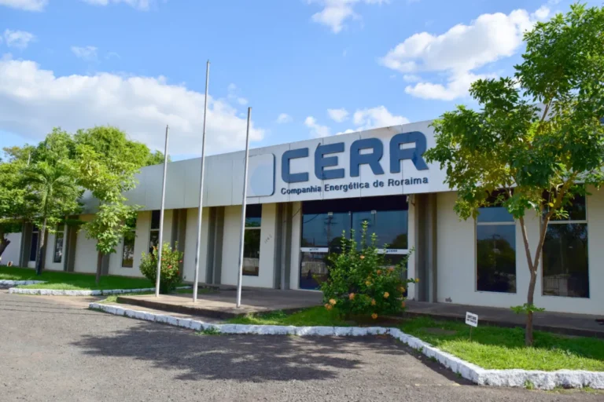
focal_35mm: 27
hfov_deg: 67.4
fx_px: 453
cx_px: 302
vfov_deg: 47.9
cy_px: 201
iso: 500
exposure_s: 1/2000
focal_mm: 18
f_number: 9
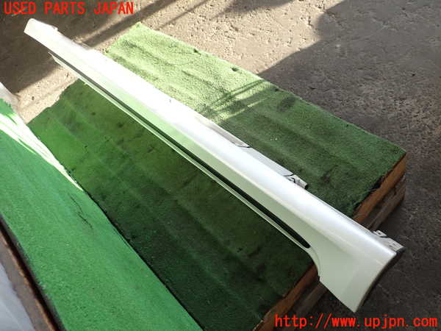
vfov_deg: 46.8
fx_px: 382
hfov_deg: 60.0
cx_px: 220
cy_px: 166
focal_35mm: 30
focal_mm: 5.4
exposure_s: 1/125
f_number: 2.3
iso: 100
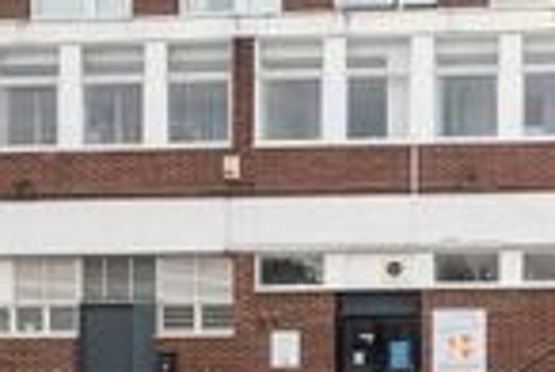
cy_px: -116
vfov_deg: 14.4
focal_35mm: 91
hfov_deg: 22.2
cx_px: 369
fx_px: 1406
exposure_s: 1/320
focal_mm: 12.6
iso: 400
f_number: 8
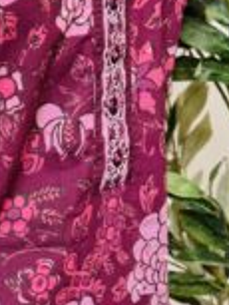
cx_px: -134
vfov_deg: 10.6
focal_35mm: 186
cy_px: 51
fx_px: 1638
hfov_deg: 7.8
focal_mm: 6.86
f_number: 1.78
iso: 200
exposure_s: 1/60
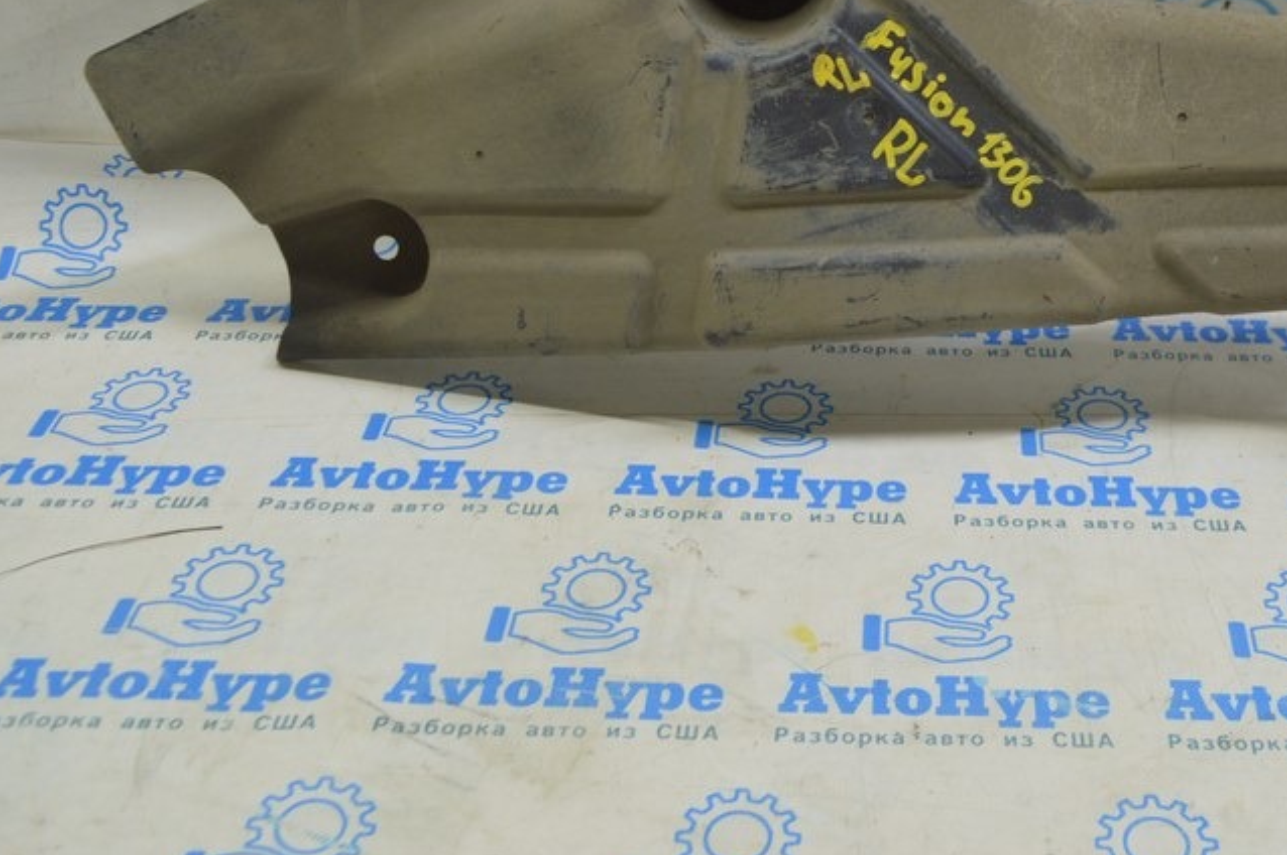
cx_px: 962
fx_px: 1893
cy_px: 176
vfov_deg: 25.1
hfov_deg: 36.7
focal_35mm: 53
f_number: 5.6
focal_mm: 22
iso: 400
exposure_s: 1/25
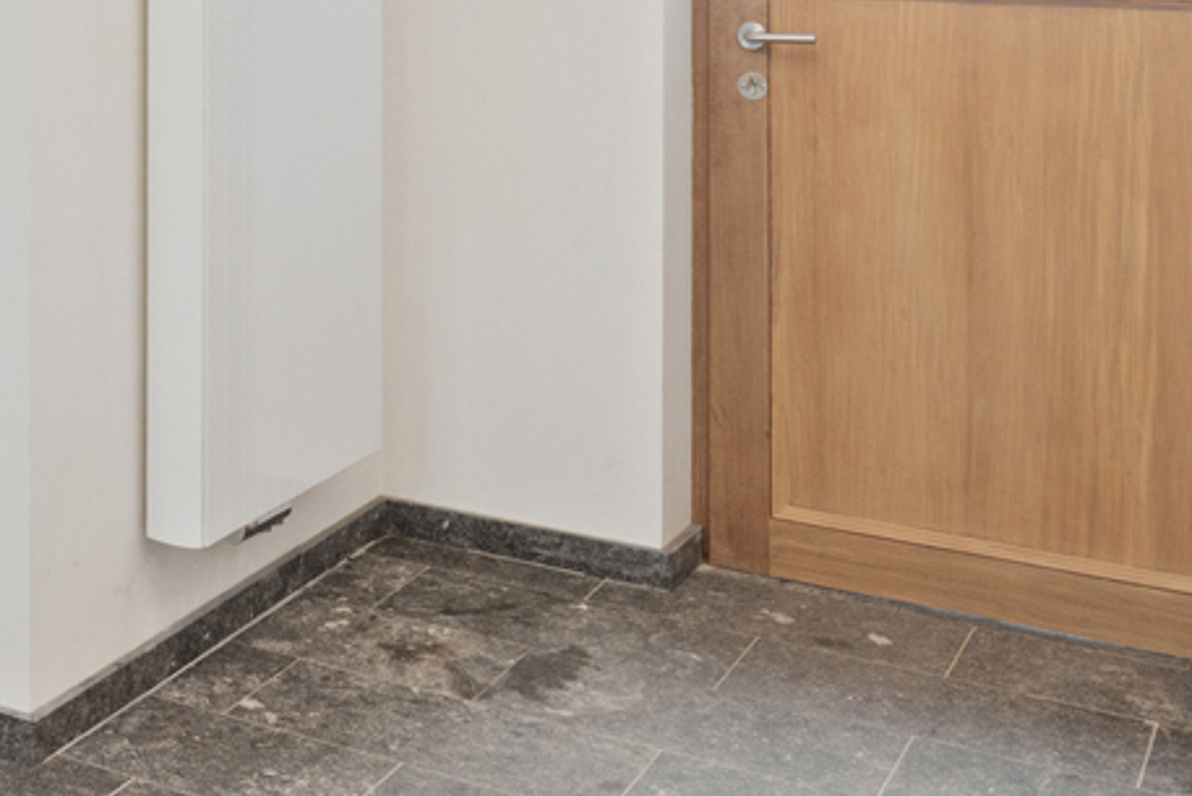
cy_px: -110
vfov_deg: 20.4
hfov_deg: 27.7
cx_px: -263
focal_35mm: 63
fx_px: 2087
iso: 250
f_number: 11
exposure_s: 1/1.25
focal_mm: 16
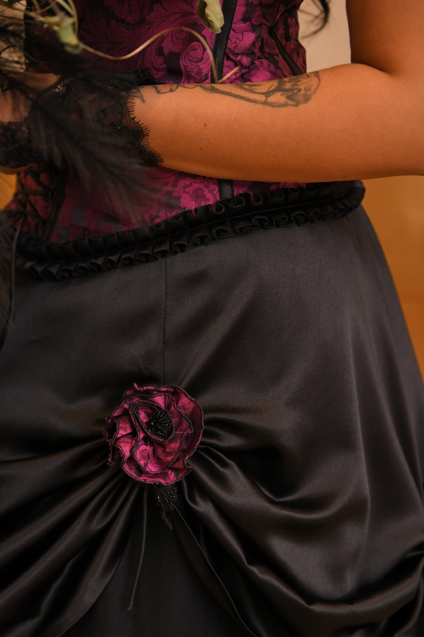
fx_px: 1007
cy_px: 371
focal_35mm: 57
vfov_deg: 35.0
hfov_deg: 23.7
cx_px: 152
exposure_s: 1/250
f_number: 2.8
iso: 1250
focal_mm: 44
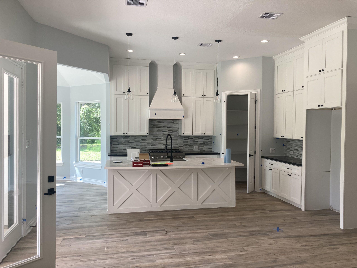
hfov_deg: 63.4
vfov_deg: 49.7
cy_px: 134
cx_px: 178
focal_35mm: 28
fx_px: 289
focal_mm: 3.99
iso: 25
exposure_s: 1/120
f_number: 1.8
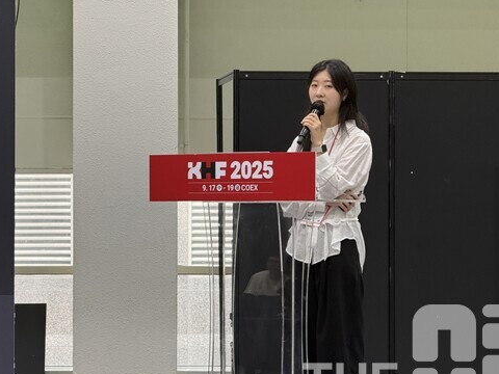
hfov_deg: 13.2
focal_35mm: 150
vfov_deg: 9.9
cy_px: 182
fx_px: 2162
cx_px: 214
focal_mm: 15.66
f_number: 2.8
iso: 400
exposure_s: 1/60
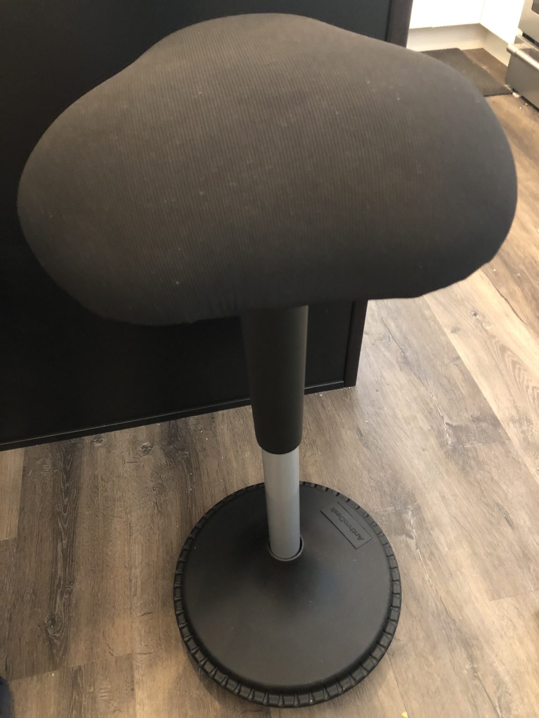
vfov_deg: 63.4
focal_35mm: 28
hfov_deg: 49.7
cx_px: 270
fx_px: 581
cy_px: 359
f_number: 1.8
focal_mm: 3.99
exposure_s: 1/4
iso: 100
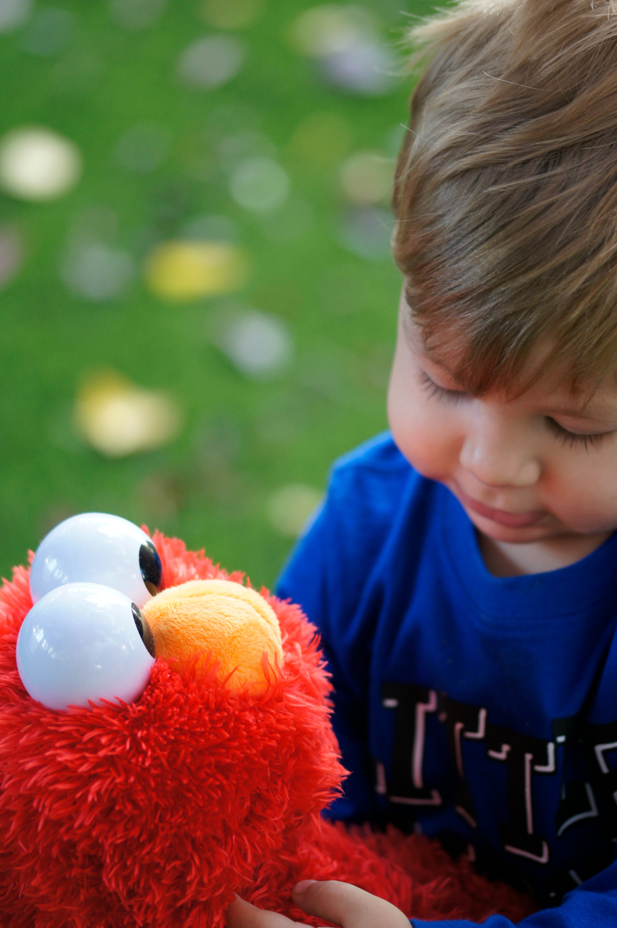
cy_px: 464
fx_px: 4058
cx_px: 308
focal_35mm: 158
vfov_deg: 13.1
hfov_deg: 8.7
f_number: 2.8
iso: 500
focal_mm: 105
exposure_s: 1/160
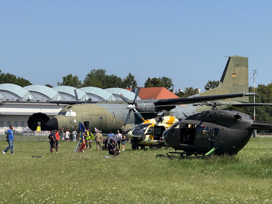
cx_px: 136
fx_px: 943
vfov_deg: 12.3
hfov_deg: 16.4
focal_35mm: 120
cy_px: 102
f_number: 2.8
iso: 50
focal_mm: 15.66
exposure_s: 1/1773
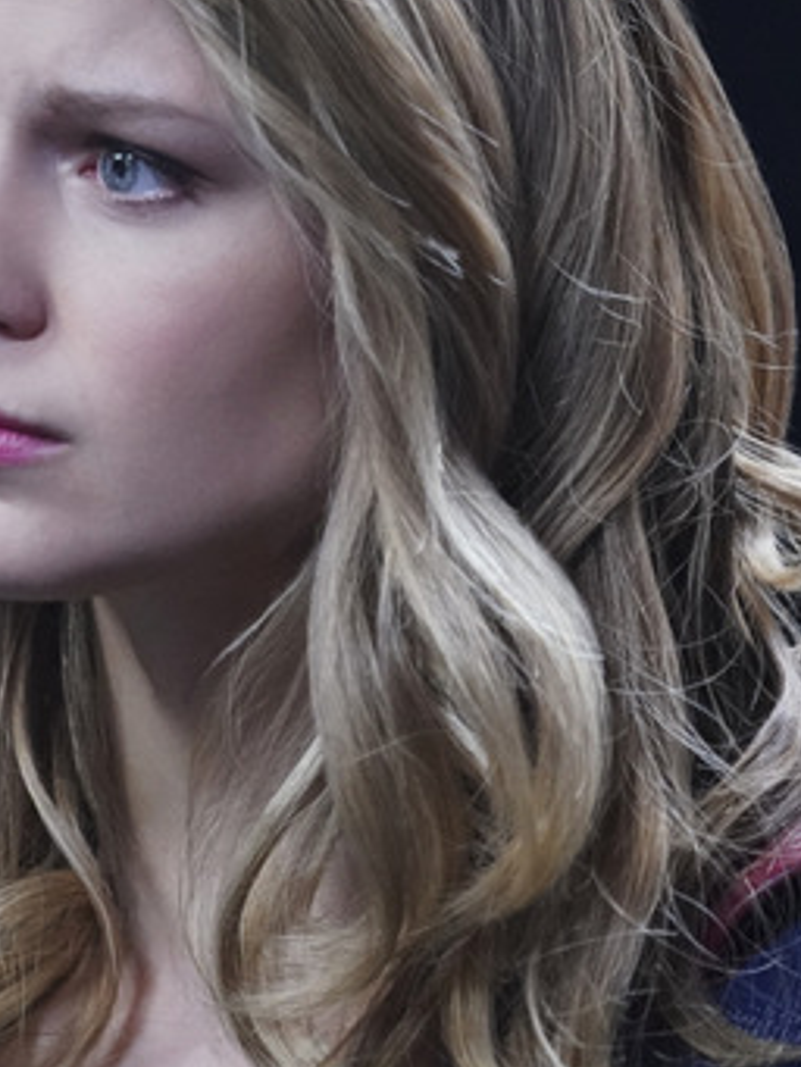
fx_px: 9959
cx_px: 63
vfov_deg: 6.1
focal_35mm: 323
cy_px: 466
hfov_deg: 4.6
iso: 8000
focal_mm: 147
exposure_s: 1/80
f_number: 4
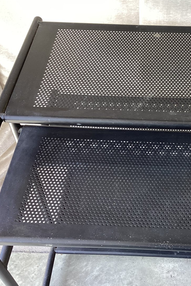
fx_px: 358
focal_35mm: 45
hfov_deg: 29.4
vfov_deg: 43.6
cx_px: 144
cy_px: 142
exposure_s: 1/60
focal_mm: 3.3
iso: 64
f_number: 2.4
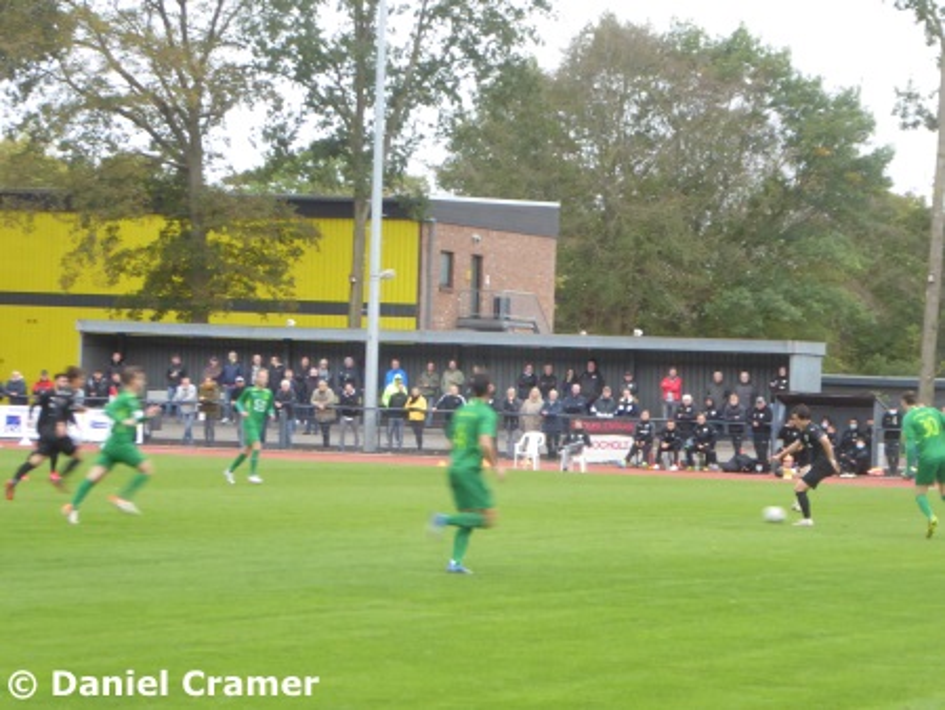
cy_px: 355
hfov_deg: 13.8
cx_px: 472
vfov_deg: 10.4
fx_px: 3906
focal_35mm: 143
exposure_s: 1/80
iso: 400
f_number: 5.4
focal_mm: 25.6
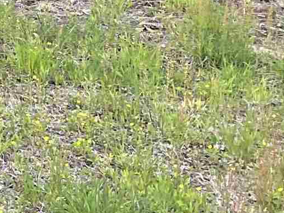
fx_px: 1428
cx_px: -464
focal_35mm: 174
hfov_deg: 9.6
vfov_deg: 8.3
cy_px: -153
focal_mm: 3
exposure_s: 1/230
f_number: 1.8
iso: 16
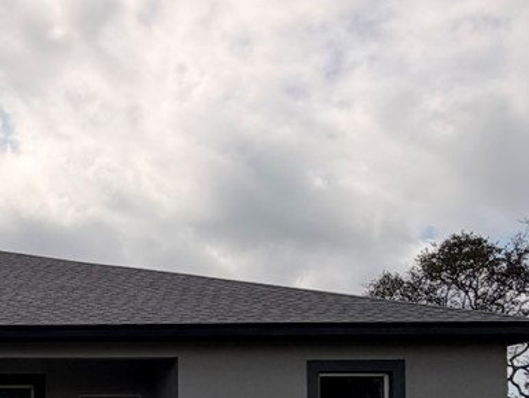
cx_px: -143
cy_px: 450
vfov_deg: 23.5
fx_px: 887
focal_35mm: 58
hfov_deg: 28.0
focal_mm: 2.22
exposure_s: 1/1572
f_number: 2.2
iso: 20
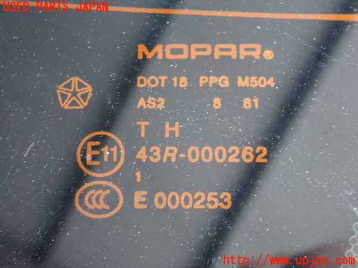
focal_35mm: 77
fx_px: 796
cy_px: 134
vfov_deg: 19.1
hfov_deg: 25.3
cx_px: 179
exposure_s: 1/20
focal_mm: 13.65
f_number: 4.1
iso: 1250
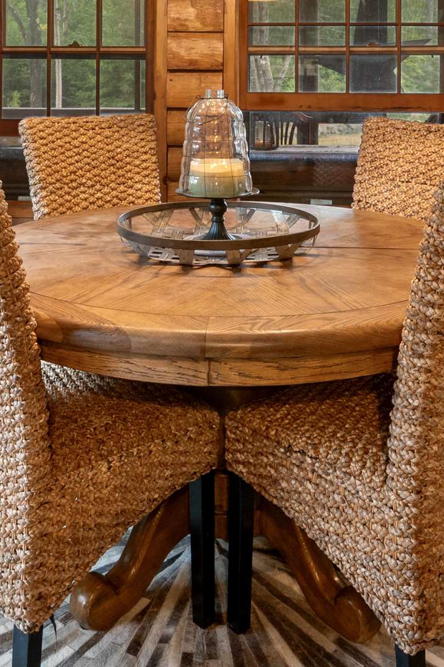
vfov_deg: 42.1
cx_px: 183
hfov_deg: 31.1
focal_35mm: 43
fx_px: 796
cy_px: 80
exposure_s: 2.5
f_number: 11
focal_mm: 15
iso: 320
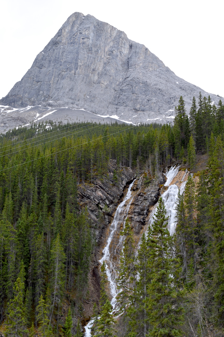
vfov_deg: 46.4
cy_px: 168
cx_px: 112
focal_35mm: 42
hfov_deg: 31.9
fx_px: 392
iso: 200
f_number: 8
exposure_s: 1/250
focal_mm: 28
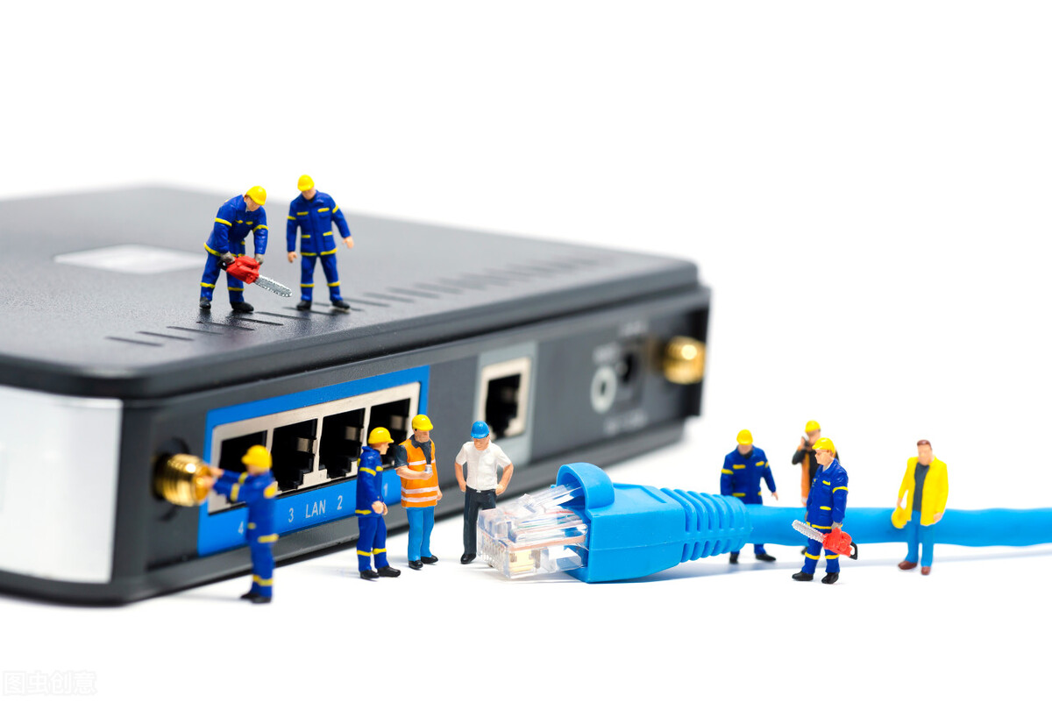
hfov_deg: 19.4
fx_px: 3069
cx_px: 526
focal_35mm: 105
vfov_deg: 13.1
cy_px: 351
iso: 100
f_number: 10
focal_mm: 105
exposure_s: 1/30
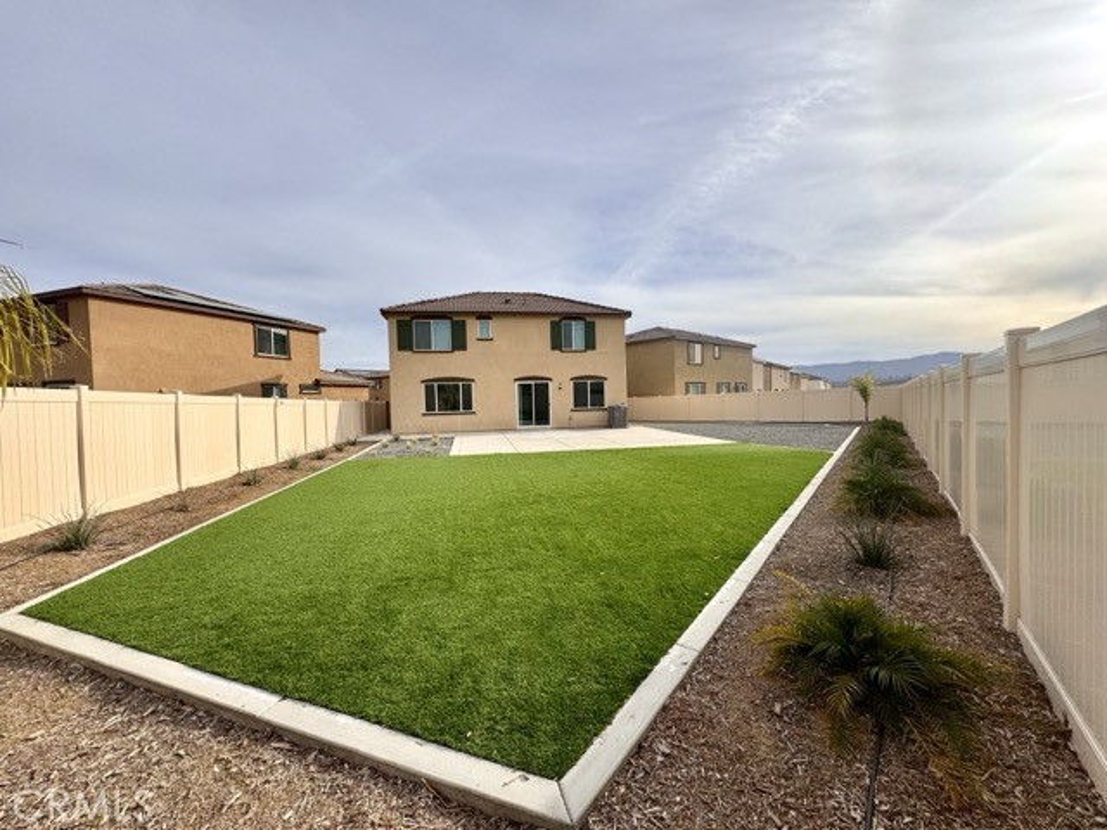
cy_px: 415
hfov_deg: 102.1
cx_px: 554
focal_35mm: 14
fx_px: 448
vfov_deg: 85.7
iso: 40
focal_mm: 2.22
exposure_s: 1/2415
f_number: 2.2
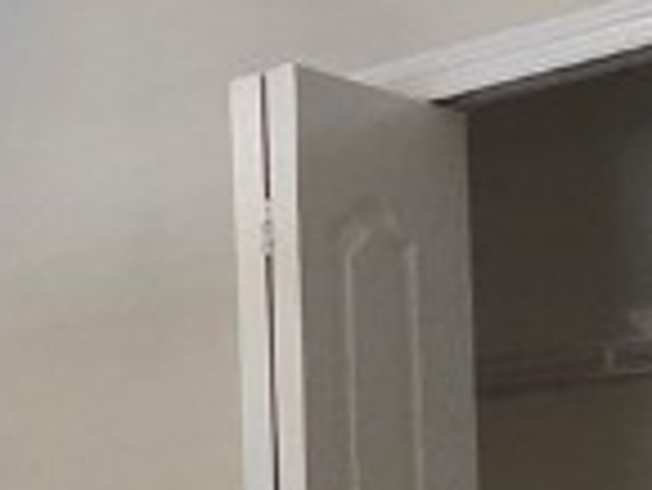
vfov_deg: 15.1
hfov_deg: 17.0
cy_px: 701
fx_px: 1734
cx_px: -562
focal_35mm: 92
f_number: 2.2
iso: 1000
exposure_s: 1/60
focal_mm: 2.2
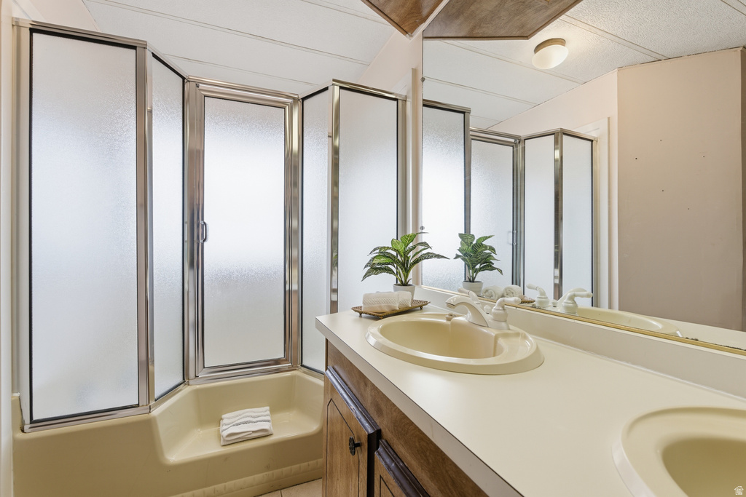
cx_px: 373
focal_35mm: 16
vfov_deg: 73.8
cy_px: 248
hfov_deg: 96.7
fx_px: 332
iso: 100
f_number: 8
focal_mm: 16
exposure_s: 1/30
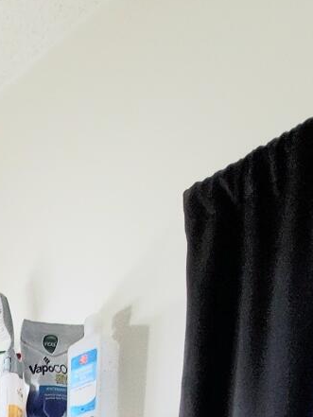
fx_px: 711
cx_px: -196
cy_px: 939
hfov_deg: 20.2
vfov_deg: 16.6
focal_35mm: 59
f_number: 2.2
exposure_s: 1/60
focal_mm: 1.8
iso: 80
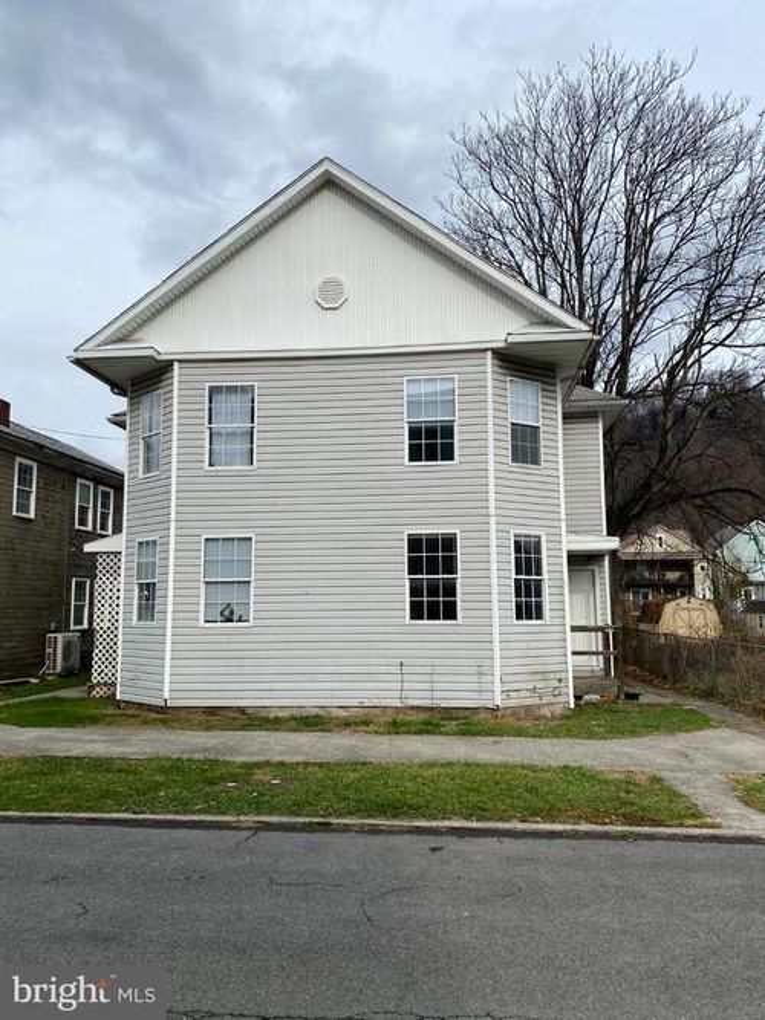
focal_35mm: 26
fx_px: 766
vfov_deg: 67.3
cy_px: 510
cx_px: 382
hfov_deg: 53.0
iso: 32
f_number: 1.8
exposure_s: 1/2268
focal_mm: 4.25
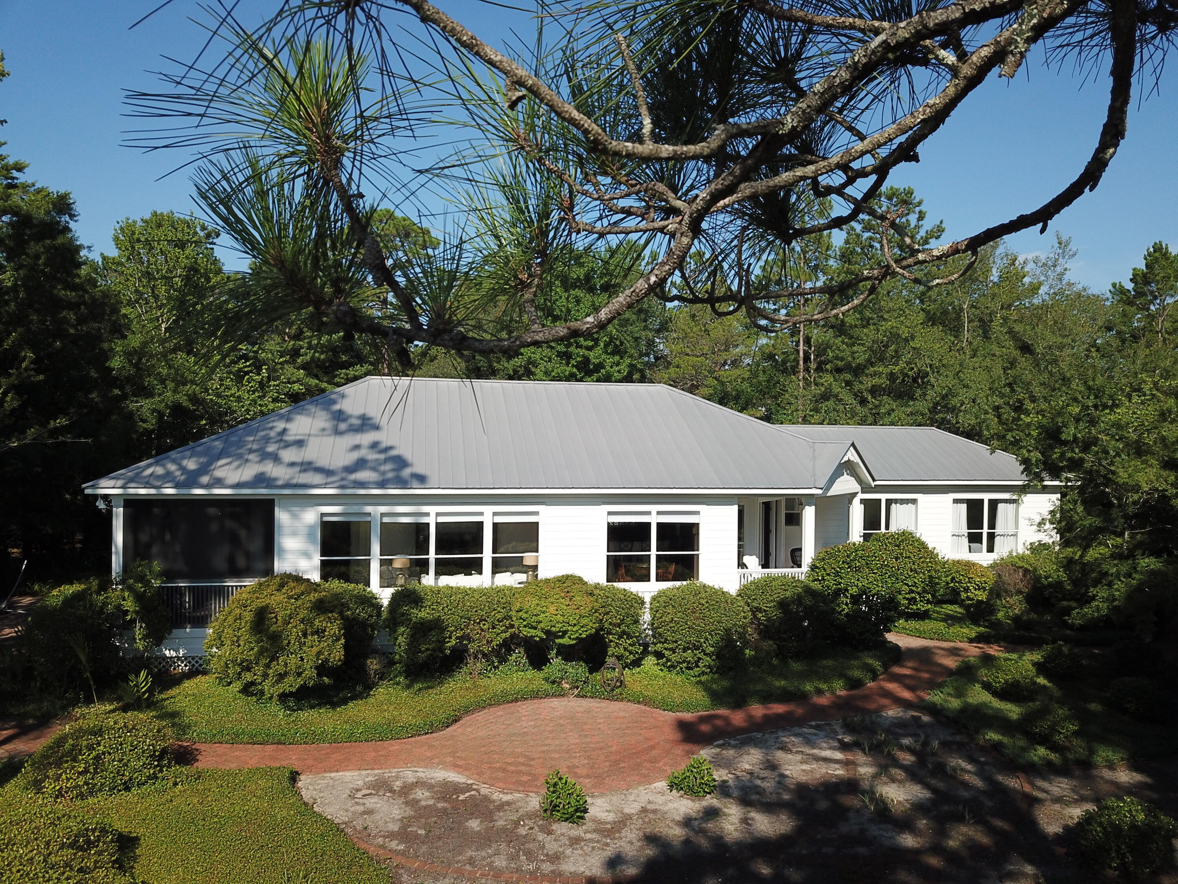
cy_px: 442
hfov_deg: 67.3
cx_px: 589
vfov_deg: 53.1
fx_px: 885
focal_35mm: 26
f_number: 2.2
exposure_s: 1/1618
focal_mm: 4.73
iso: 100
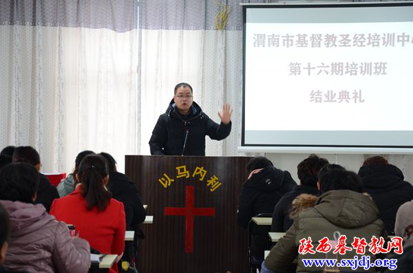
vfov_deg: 13.0
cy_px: 136
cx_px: 206
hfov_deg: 19.5
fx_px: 1202
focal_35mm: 105
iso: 1250
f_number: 5.3
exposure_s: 1/30
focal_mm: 70
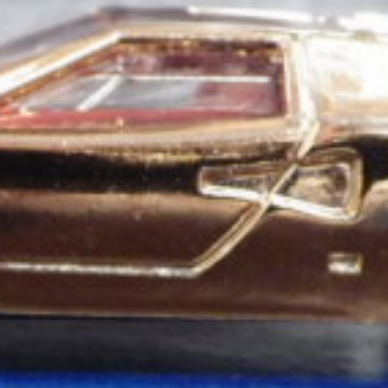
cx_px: 93
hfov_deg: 8.8
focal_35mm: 199
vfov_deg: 8.7
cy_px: 465
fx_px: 2524
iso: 800
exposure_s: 1/30
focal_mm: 9
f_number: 3.8
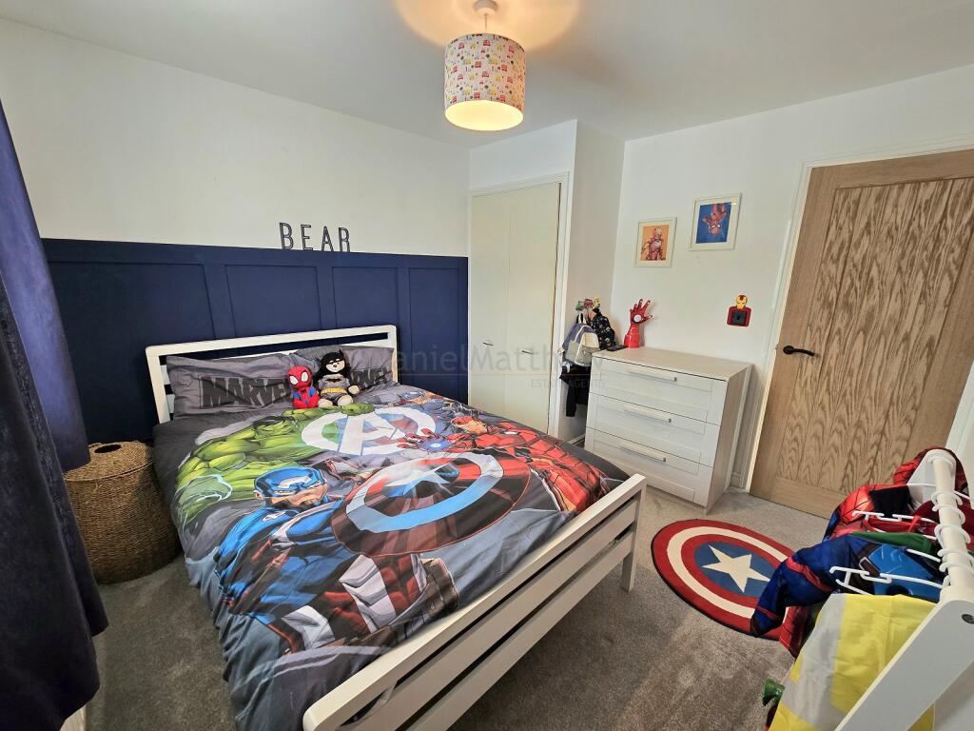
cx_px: 487
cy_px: 366
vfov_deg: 89.9
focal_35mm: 13
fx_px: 366
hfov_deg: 106.2
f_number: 2.2
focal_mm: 2.2
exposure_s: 1/50
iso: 125
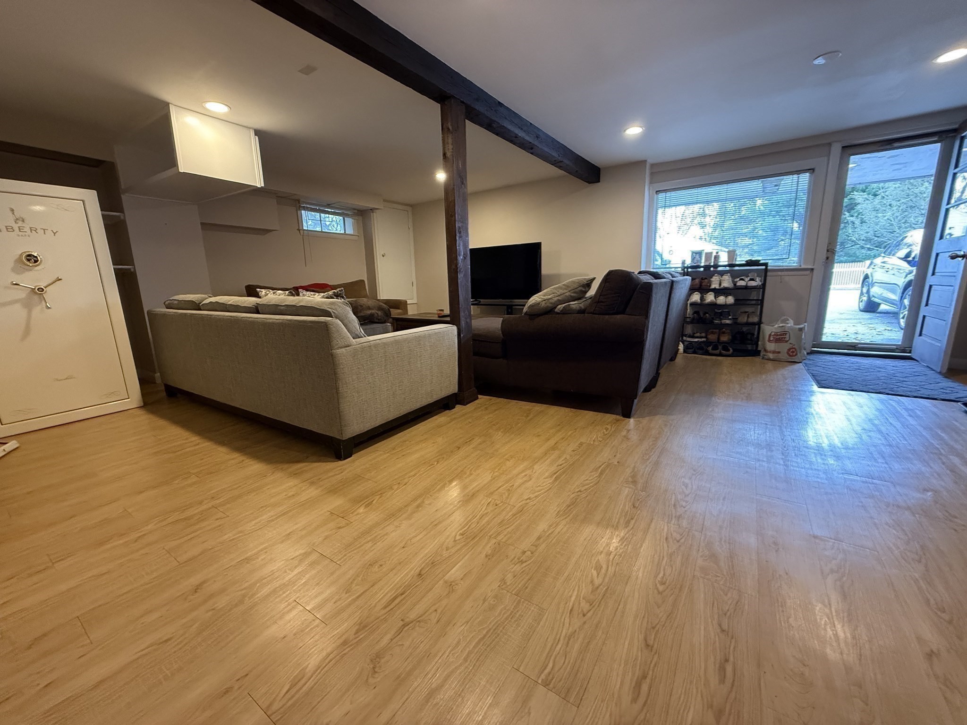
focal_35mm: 14
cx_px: 484
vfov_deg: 85.7
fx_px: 391
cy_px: 362
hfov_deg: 102.1
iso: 640
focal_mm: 2.22
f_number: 2.2
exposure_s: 1/60
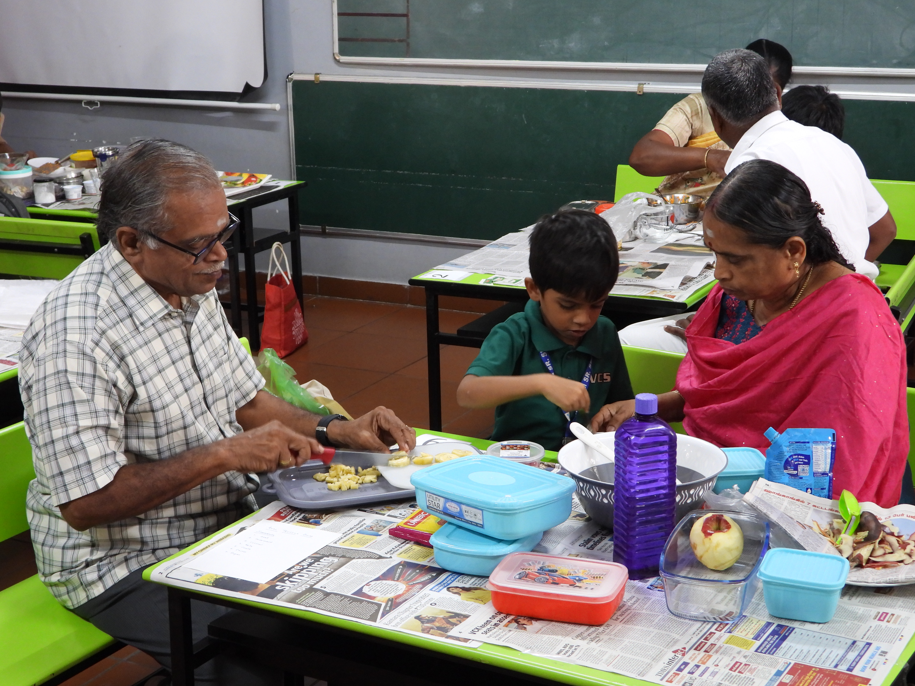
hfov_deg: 31.2
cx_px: 458
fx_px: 1639
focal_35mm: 62
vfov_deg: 23.7
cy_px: 333
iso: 400
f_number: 3.5
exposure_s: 1/25
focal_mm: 10.7
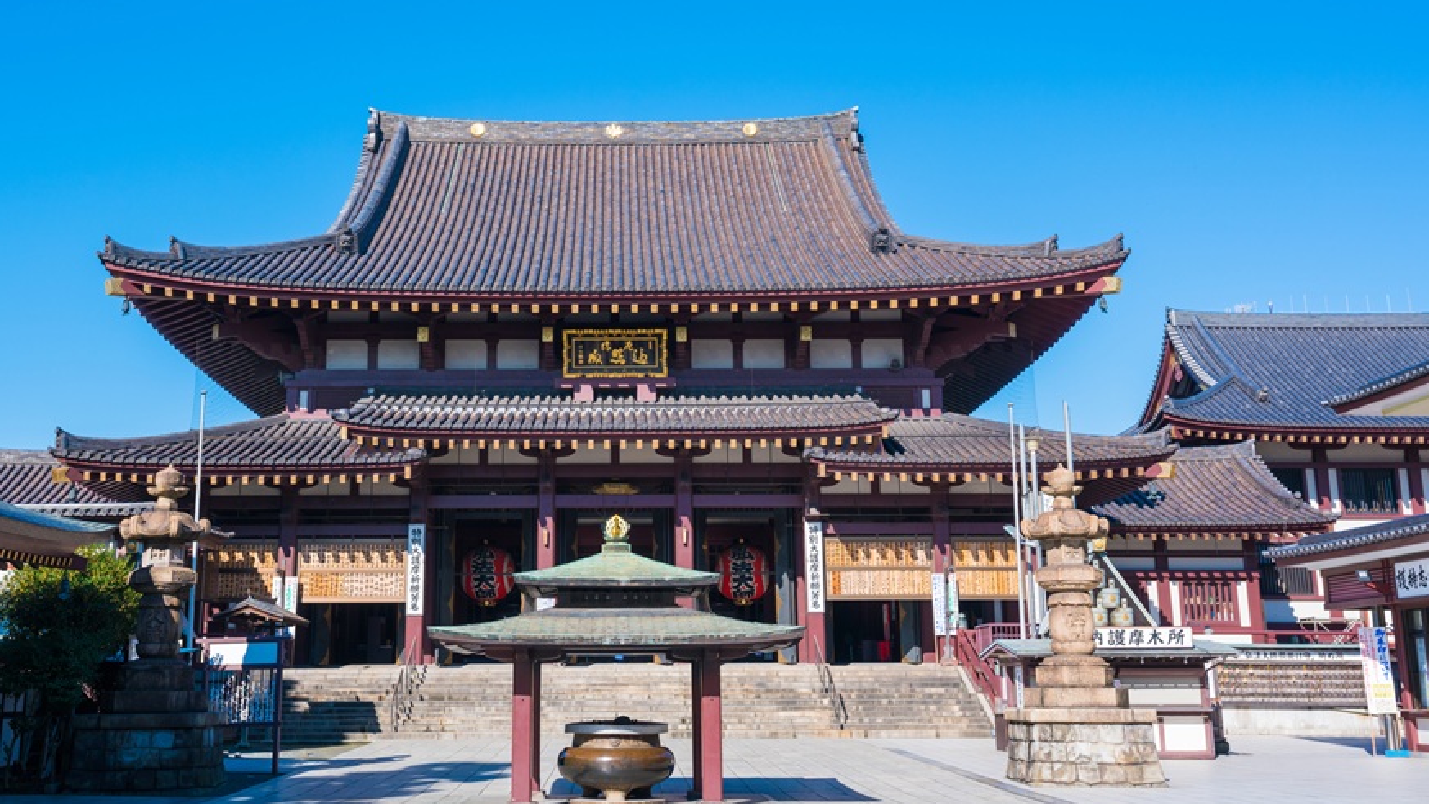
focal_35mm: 42
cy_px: 346
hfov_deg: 48.3
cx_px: 629
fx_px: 1591
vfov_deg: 28.3
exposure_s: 1/250
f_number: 6.3
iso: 100
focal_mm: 35
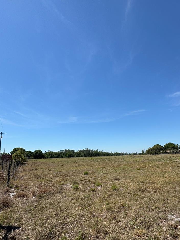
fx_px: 125
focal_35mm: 18
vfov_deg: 86.8
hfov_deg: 71.0
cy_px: 142
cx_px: 107
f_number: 2.2
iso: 50
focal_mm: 2.22
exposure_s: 1/2494
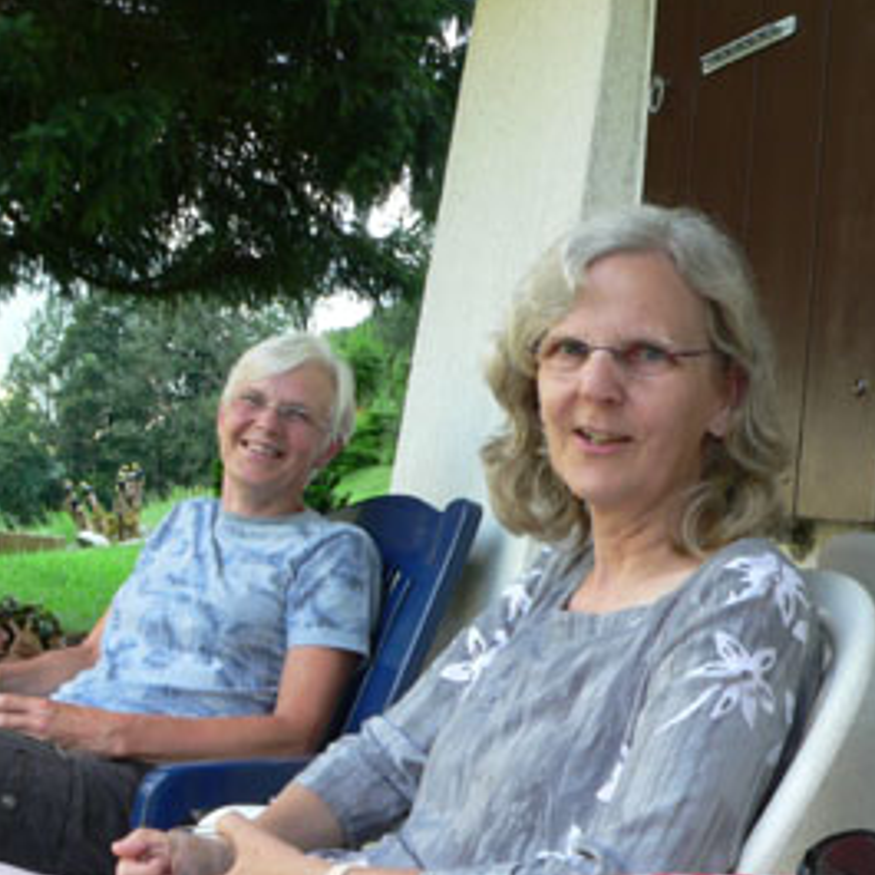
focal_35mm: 54
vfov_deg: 31.6
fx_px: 1544
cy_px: 489
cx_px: 386
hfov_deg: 31.6
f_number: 8
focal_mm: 6
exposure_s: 1/13
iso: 100
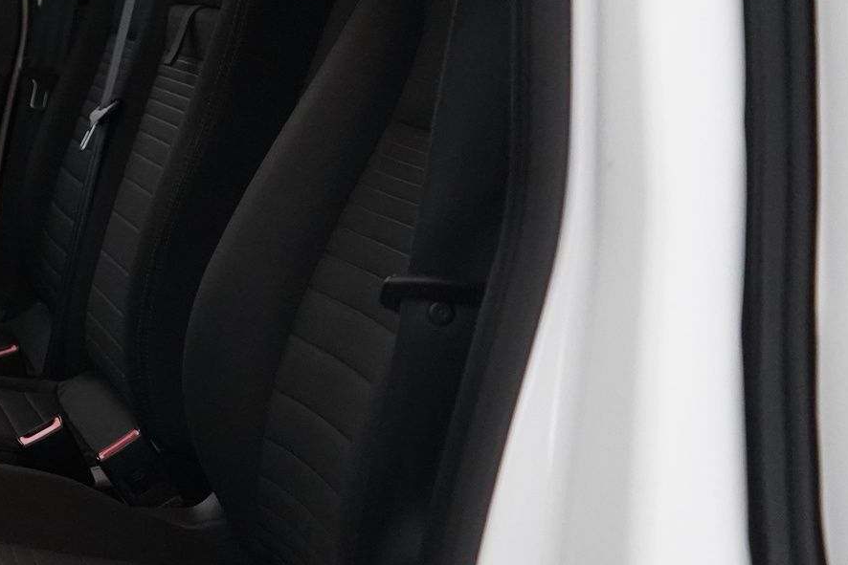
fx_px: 1861
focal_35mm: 79
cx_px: -271
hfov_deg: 22.7
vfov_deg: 17.3
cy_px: 231
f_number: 3.5
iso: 6400
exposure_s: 1/160
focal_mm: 28
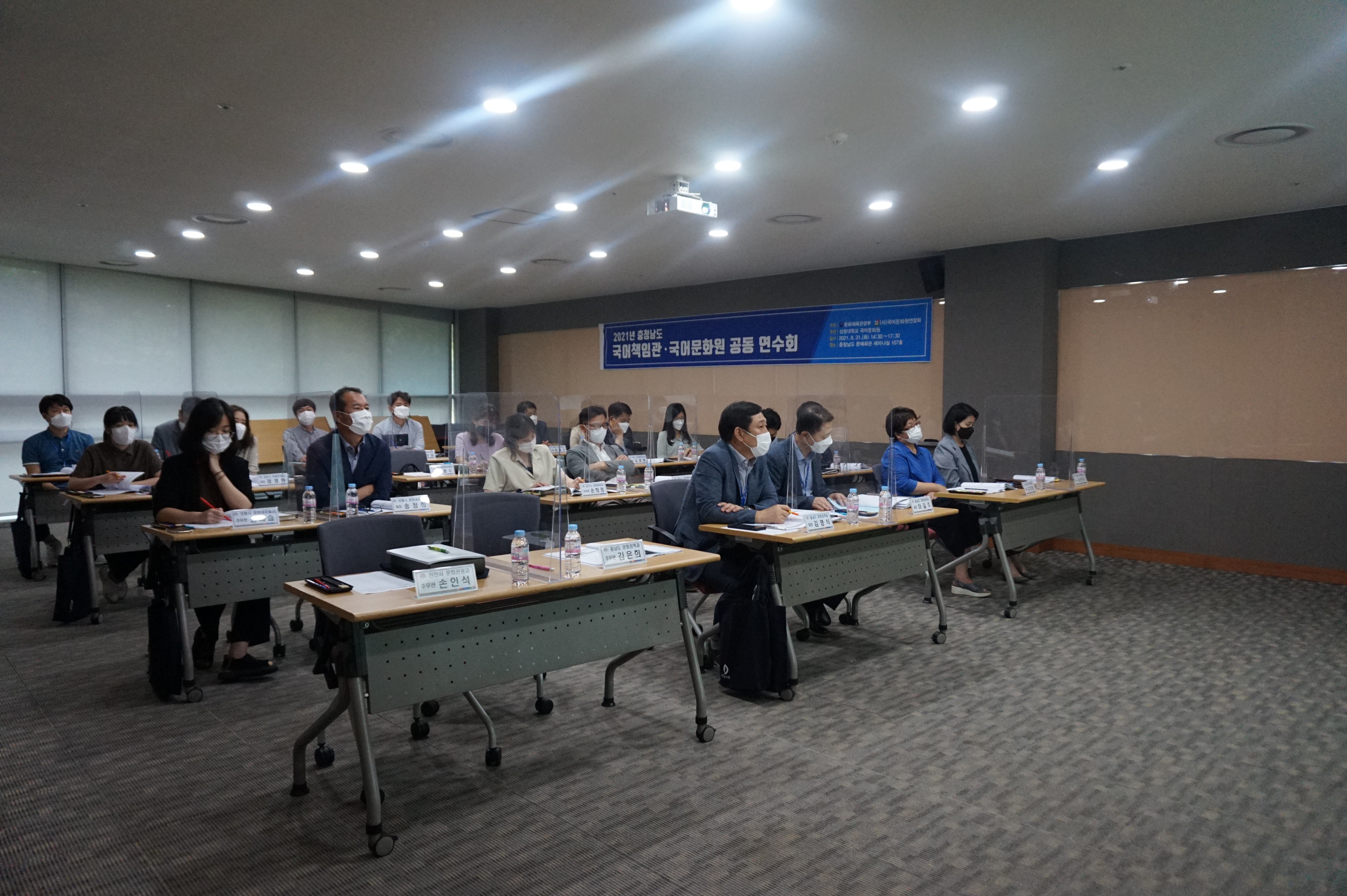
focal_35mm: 24
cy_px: 448
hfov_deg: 73.8
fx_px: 898
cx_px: 674
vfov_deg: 53.1
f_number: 3.5
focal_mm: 16
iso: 1600
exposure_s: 1/160
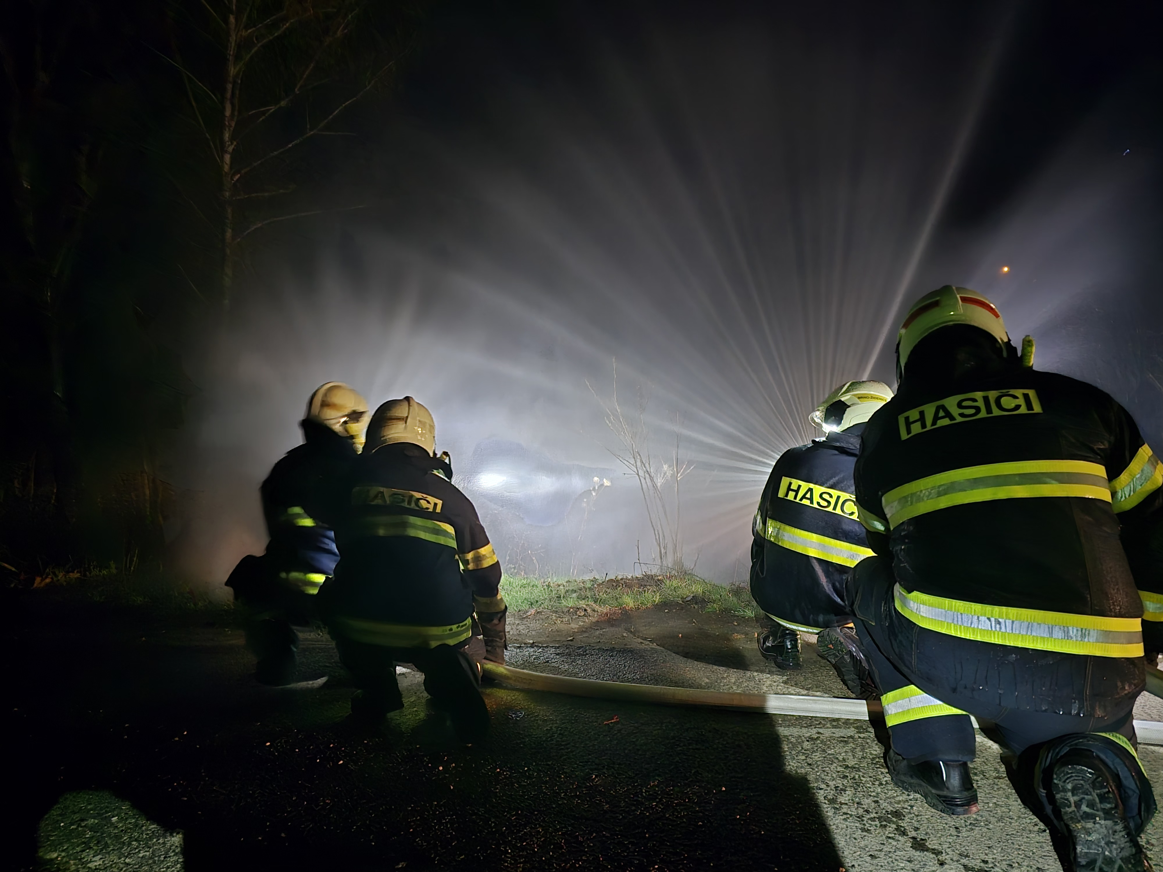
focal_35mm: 23
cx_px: 582
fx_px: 773
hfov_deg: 73.9
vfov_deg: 58.9
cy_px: 436
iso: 2500
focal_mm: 6.3
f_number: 1.7
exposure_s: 1/17
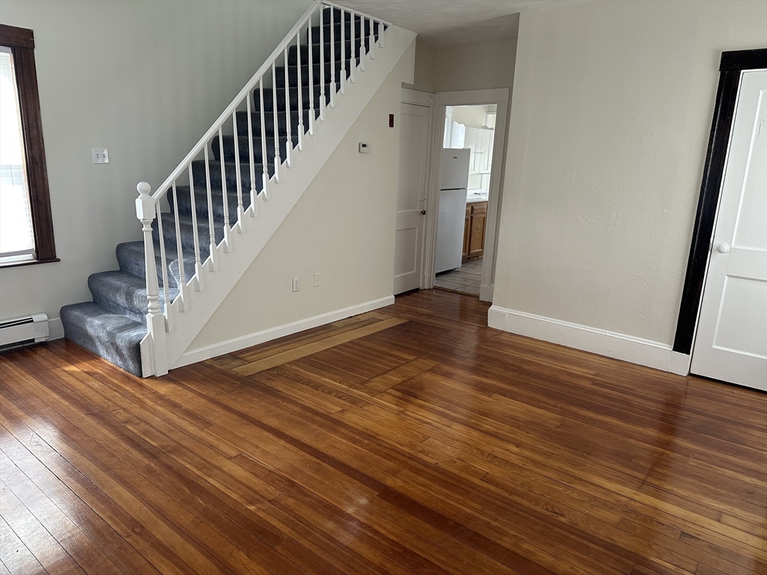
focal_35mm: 24
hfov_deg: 71.6
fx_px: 532
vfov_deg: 56.8
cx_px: 384
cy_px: 288
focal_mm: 6.86
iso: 160
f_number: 1.78
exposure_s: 1/121
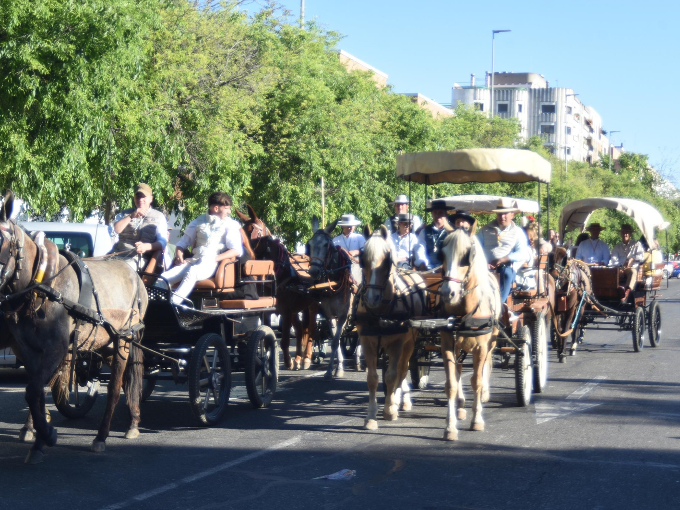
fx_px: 1238
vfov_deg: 23.3
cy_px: 256
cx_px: 327
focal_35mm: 63
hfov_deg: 30.7
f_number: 5.6
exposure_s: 1/250
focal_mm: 58
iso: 100
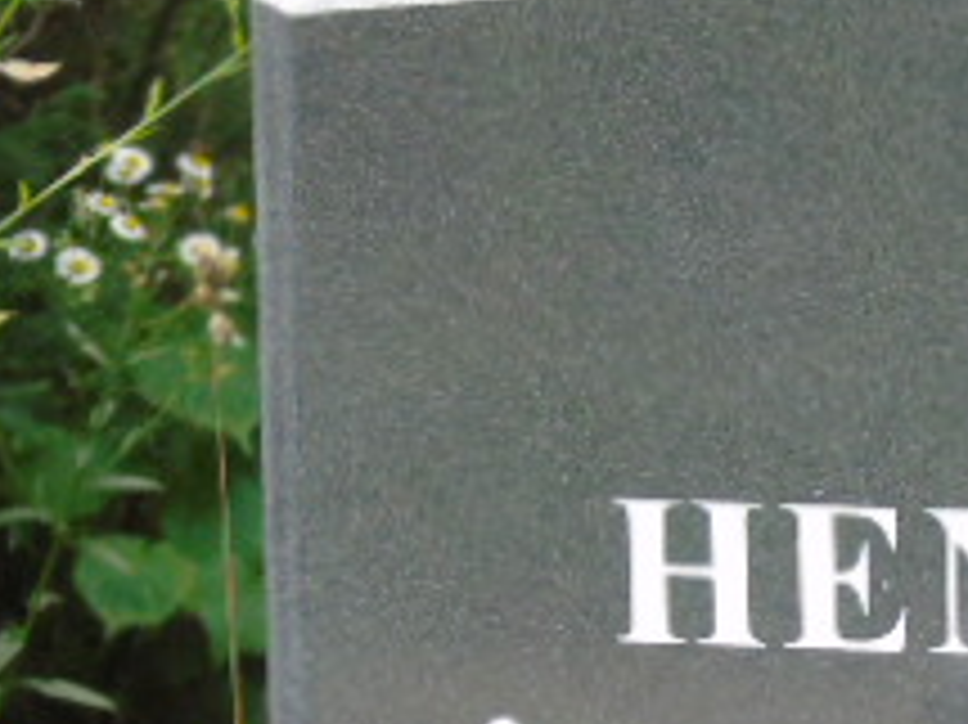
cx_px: 1040
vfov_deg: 3.1
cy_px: 935
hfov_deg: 4.1
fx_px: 13471
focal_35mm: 482
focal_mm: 29
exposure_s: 1/60
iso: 500
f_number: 4.9
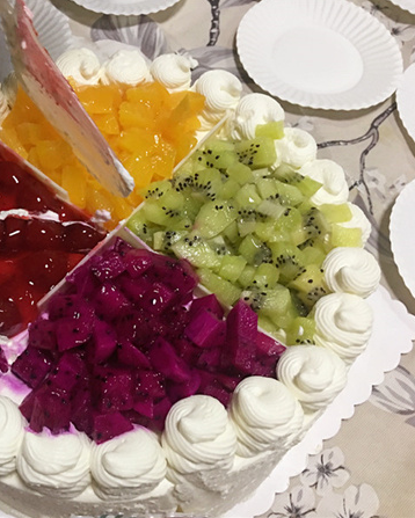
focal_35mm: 38
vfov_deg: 47.9
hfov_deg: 37.6
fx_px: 583
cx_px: 77
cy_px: 258
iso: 125
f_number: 2.2
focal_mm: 4.15
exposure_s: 1/8
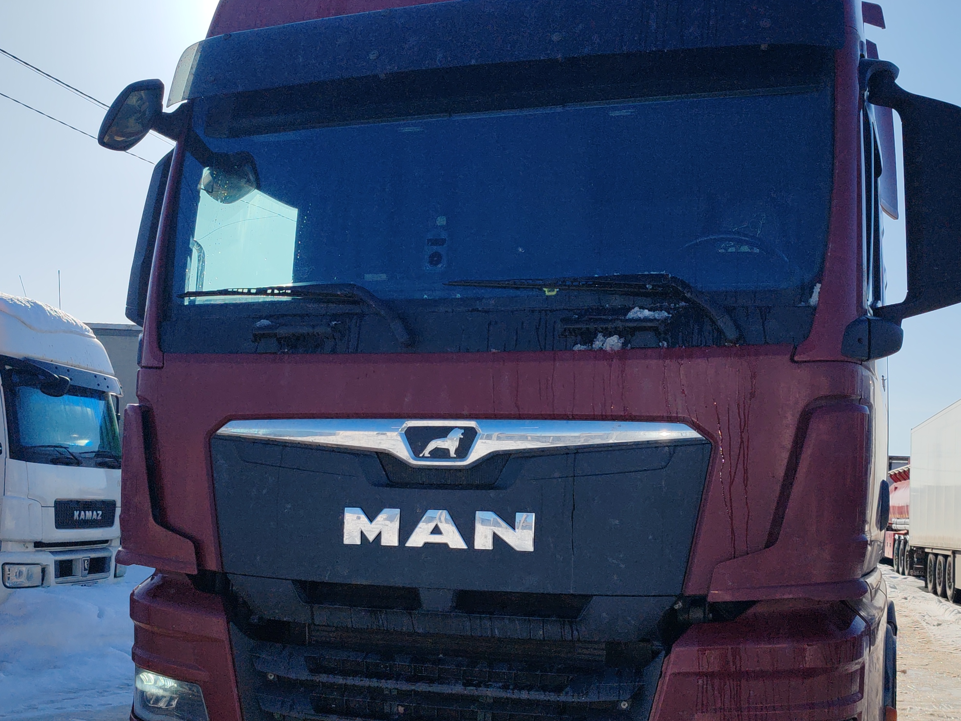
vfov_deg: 32.7
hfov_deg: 42.9
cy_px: 459
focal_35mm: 44
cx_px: 503
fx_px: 1221
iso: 50
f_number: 1.9
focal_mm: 6.12
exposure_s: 1/1600
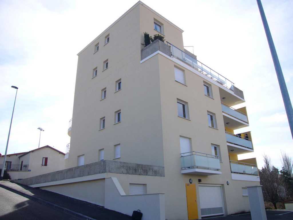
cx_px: 146
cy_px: 110
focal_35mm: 28
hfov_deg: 63.4
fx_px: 237
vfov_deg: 49.7
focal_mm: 4.6
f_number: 5.6
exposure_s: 1/200
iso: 80
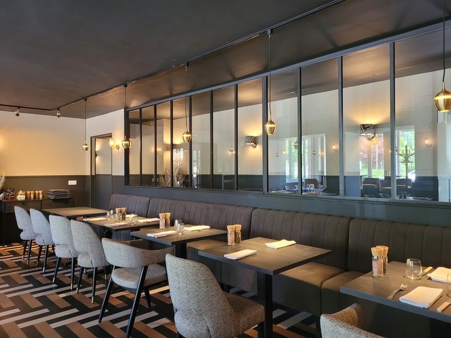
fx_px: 339
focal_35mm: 26
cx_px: 226
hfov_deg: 67.3
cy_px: 169
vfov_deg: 53.1
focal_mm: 5.4
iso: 320
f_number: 1.8
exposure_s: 1/50
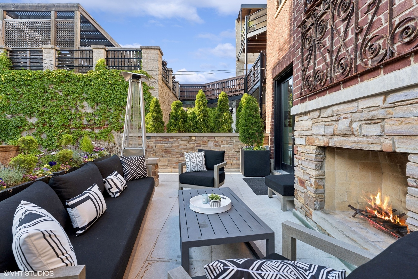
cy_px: 140
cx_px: 209
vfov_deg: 73.7
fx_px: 186
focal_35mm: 16
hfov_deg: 96.7
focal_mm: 16
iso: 320
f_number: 8
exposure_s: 1/125
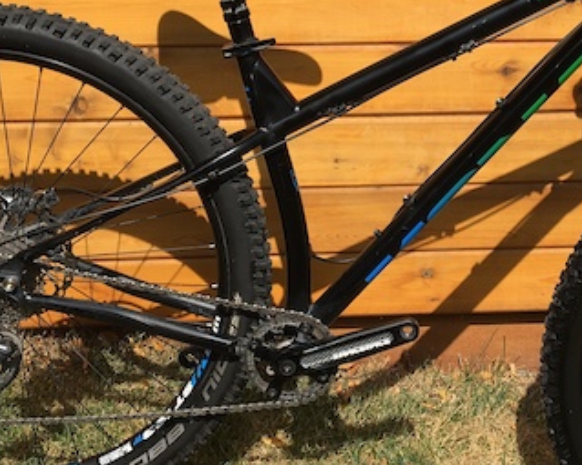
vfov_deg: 21.4
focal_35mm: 71
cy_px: 124
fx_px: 1223
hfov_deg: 26.5
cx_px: 421
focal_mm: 4.15
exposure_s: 1/1508
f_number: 2.2
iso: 25
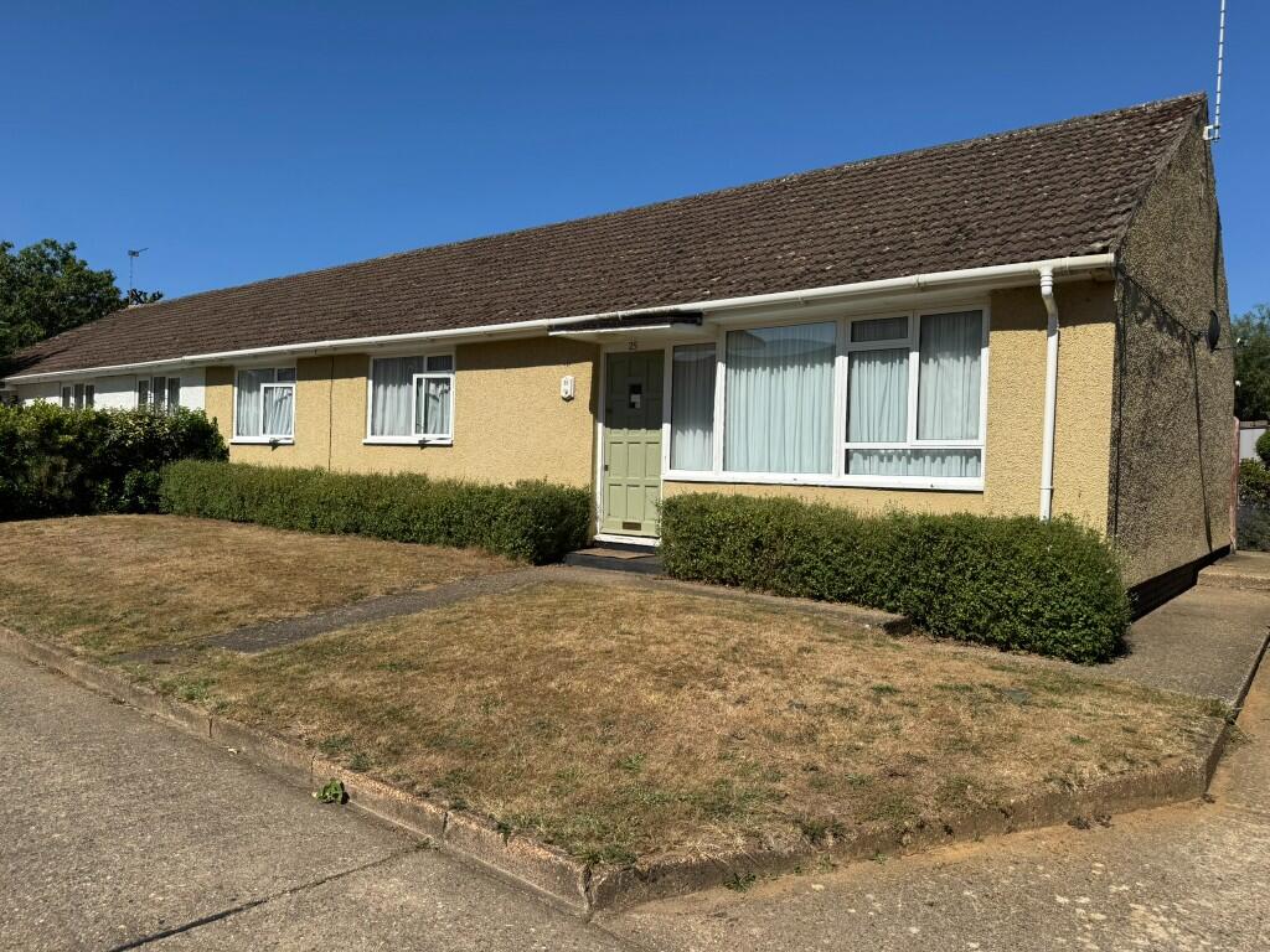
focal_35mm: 24
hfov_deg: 71.6
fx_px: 881
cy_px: 476
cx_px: 635
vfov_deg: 56.8
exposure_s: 1/7092
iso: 80
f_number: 1.78
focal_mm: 6.76
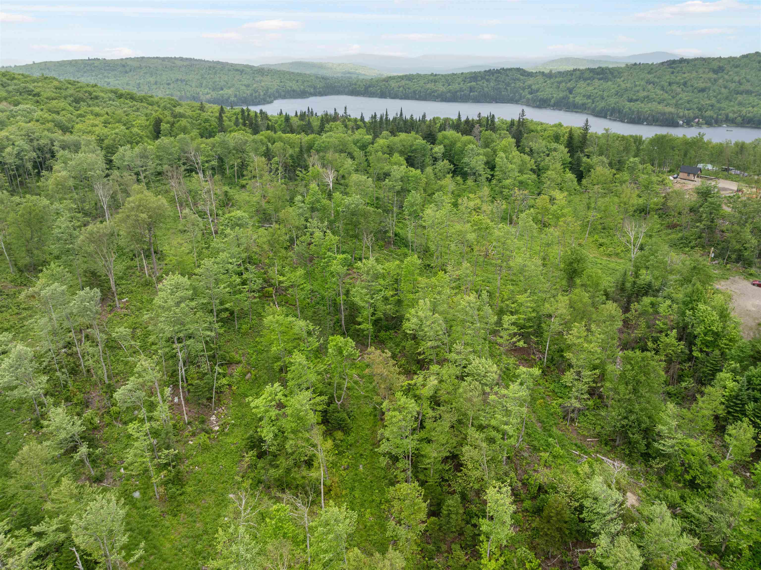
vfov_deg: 56.8
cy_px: 285
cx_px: 380
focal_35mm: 24
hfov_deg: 71.6
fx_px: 527
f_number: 2.8
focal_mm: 12.29
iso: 120
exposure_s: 1/800
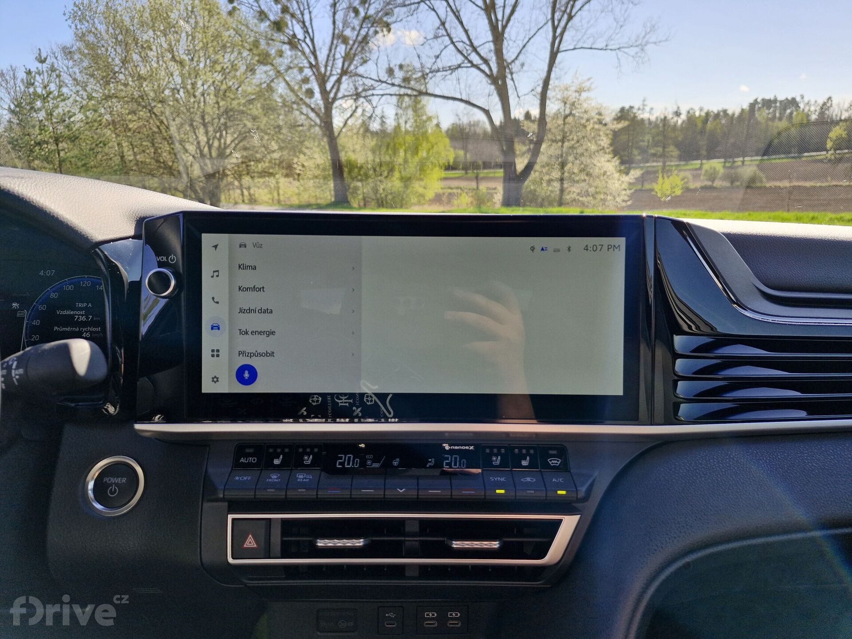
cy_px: 320
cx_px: 426
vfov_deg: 58.9
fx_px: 566
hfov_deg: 73.9
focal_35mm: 23
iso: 50
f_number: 1.8
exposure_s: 1/427
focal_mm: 5.54
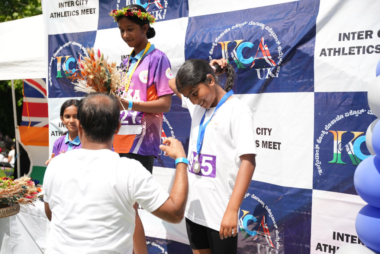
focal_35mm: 40
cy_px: 127
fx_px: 426
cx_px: 190
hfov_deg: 48.0
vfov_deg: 33.1
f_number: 2.8
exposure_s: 1/4000
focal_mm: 40.4
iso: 250
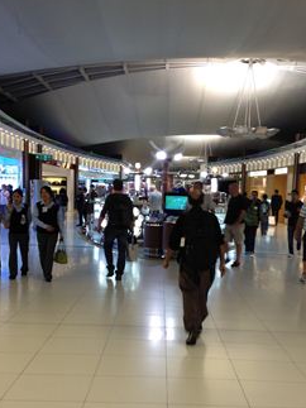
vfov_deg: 36.5
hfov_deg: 28.0
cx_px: 171
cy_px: 269
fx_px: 613
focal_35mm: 52
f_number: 2.4
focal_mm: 4.28
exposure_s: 1/20
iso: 64
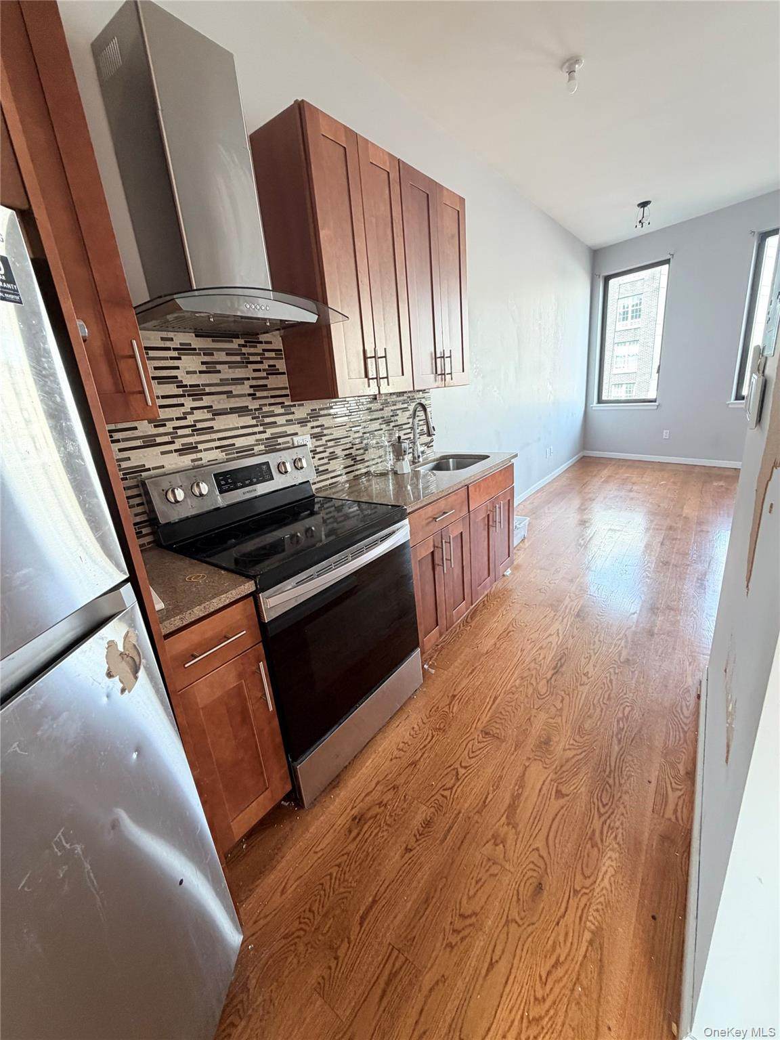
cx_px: 390
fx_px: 421
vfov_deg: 102.1
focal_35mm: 14
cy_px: 520
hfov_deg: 85.7
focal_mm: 2.22
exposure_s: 1/121
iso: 250
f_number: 2.2
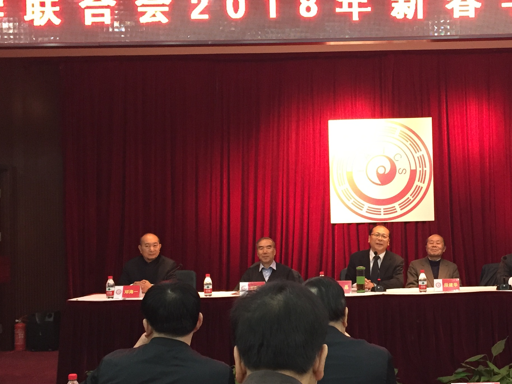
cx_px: 373
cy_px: 230
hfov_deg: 36.1
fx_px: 769
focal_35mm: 52
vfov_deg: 28.0
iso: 250
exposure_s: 1/20
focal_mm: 4.15
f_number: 2.2
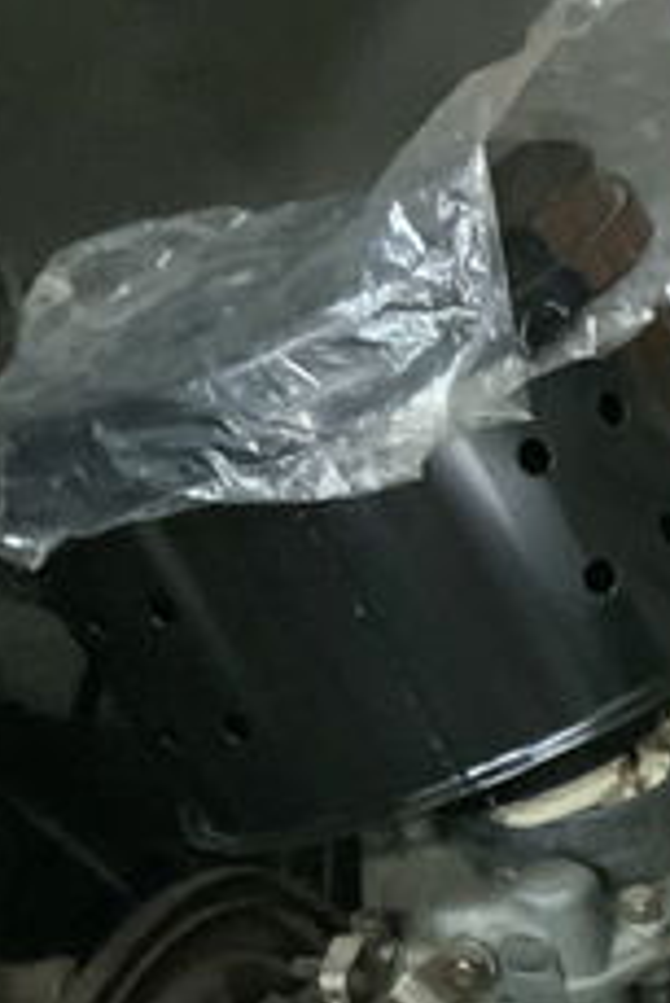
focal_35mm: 101
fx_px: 2815
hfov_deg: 11.2
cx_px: 1647
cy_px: 1253
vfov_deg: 18.9
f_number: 1.8
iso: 250
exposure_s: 1/50
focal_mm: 3
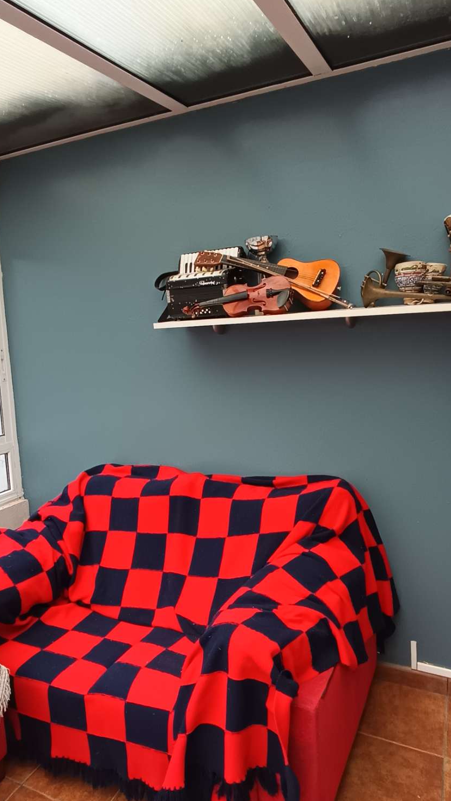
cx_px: 236
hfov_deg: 51.5
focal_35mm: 22
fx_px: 468
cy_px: 400
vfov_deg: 81.2
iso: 155
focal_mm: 1.65
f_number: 2.2
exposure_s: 1/100
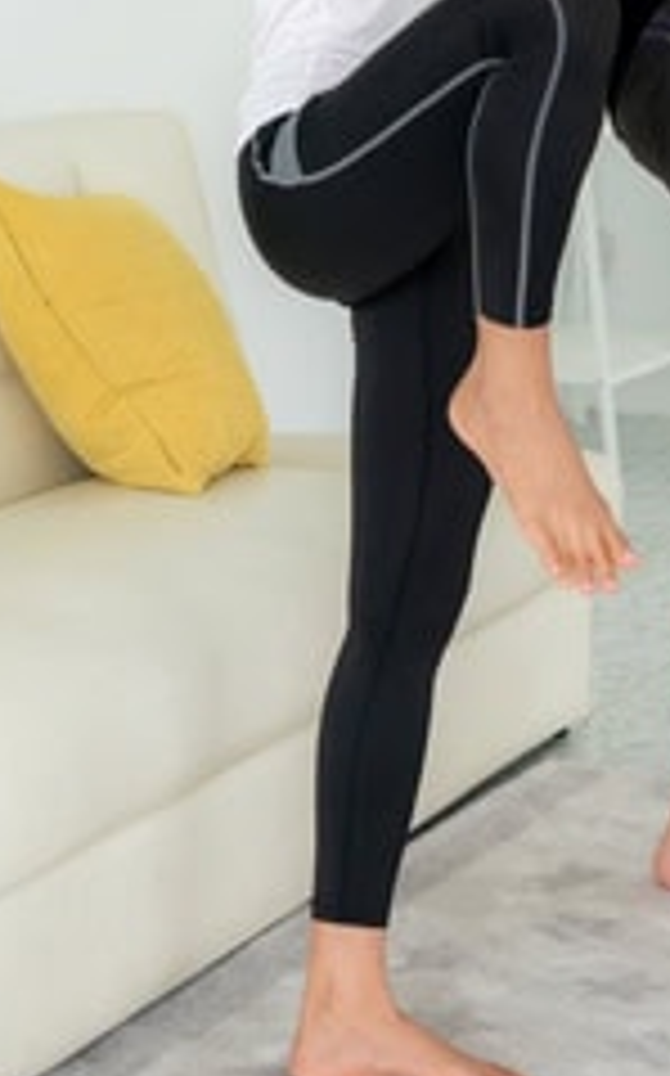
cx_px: 746
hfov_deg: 11.9
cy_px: 133
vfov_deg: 19.0
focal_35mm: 108
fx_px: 3161
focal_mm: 35
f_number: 4
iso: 400
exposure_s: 1/200
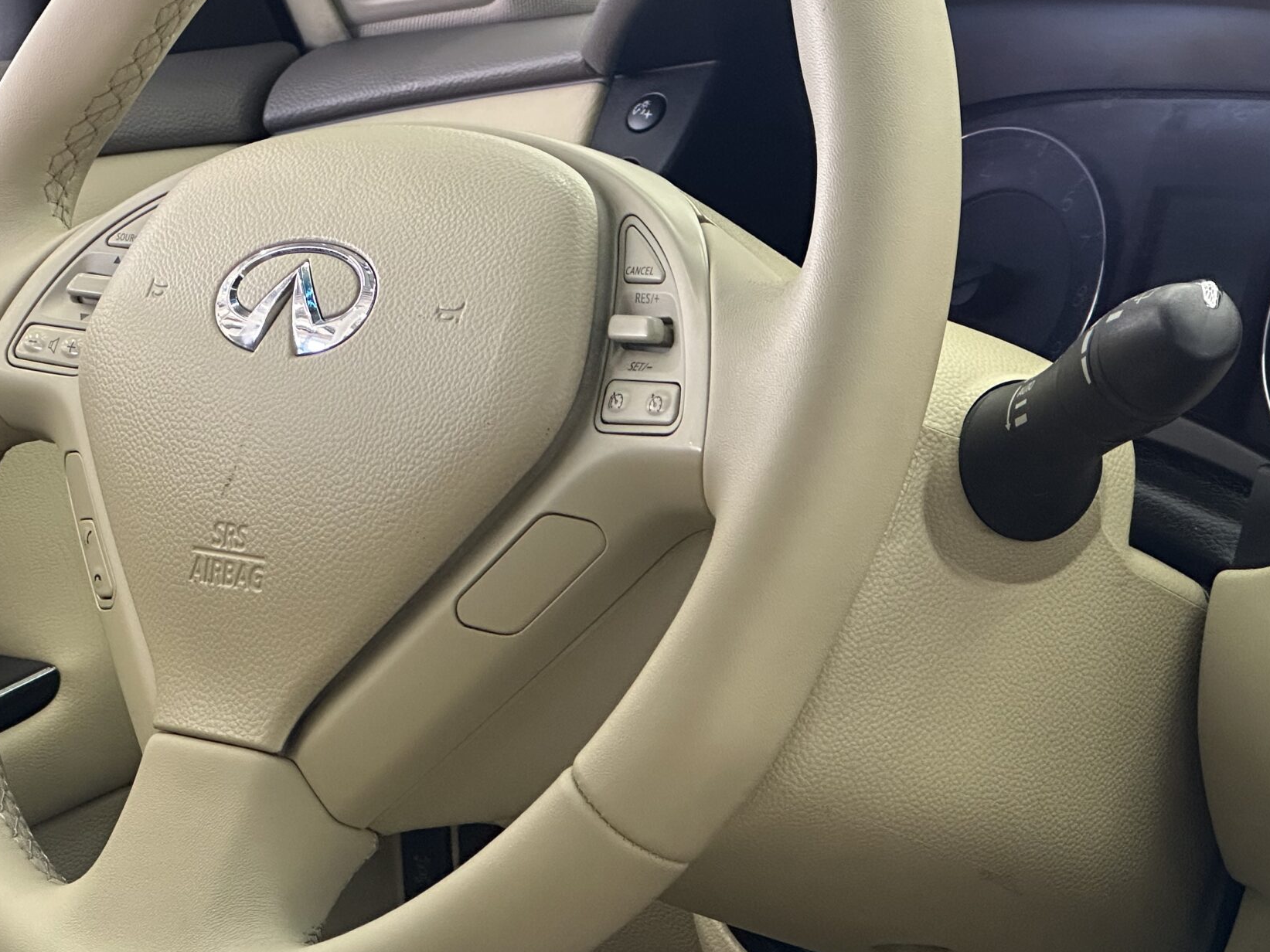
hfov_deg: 16.4
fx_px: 4402
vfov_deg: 12.3
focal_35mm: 120
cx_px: 487
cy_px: 377
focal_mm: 9
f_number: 2.8
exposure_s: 1/60
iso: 250
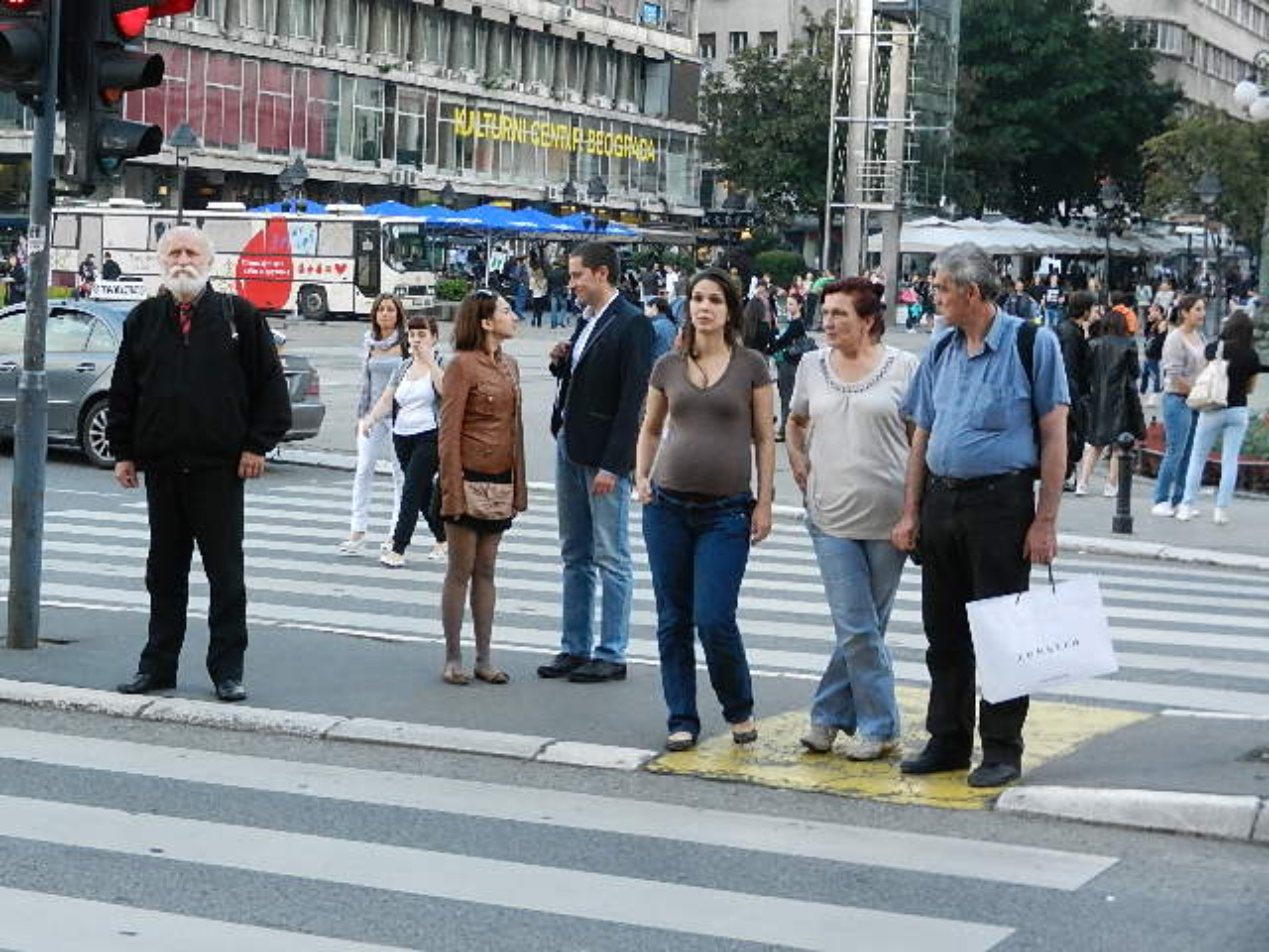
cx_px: 634
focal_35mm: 68
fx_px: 2493
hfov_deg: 28.6
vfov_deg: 21.6
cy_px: 476
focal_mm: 12.3
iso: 640
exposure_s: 1/160
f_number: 4.6
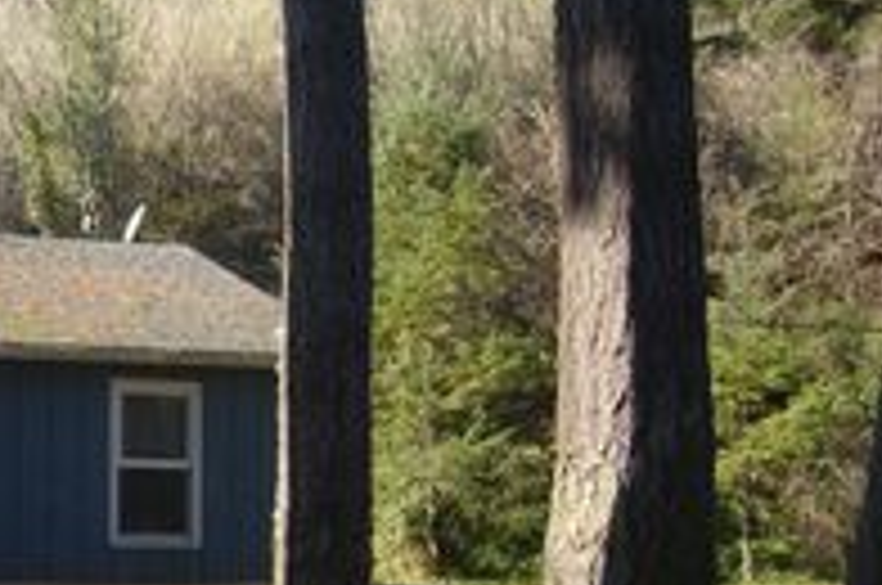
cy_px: 396
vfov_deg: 19.6
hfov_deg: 26.4
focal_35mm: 69
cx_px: -148
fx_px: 1688
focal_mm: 18
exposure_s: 1/500
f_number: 3.5
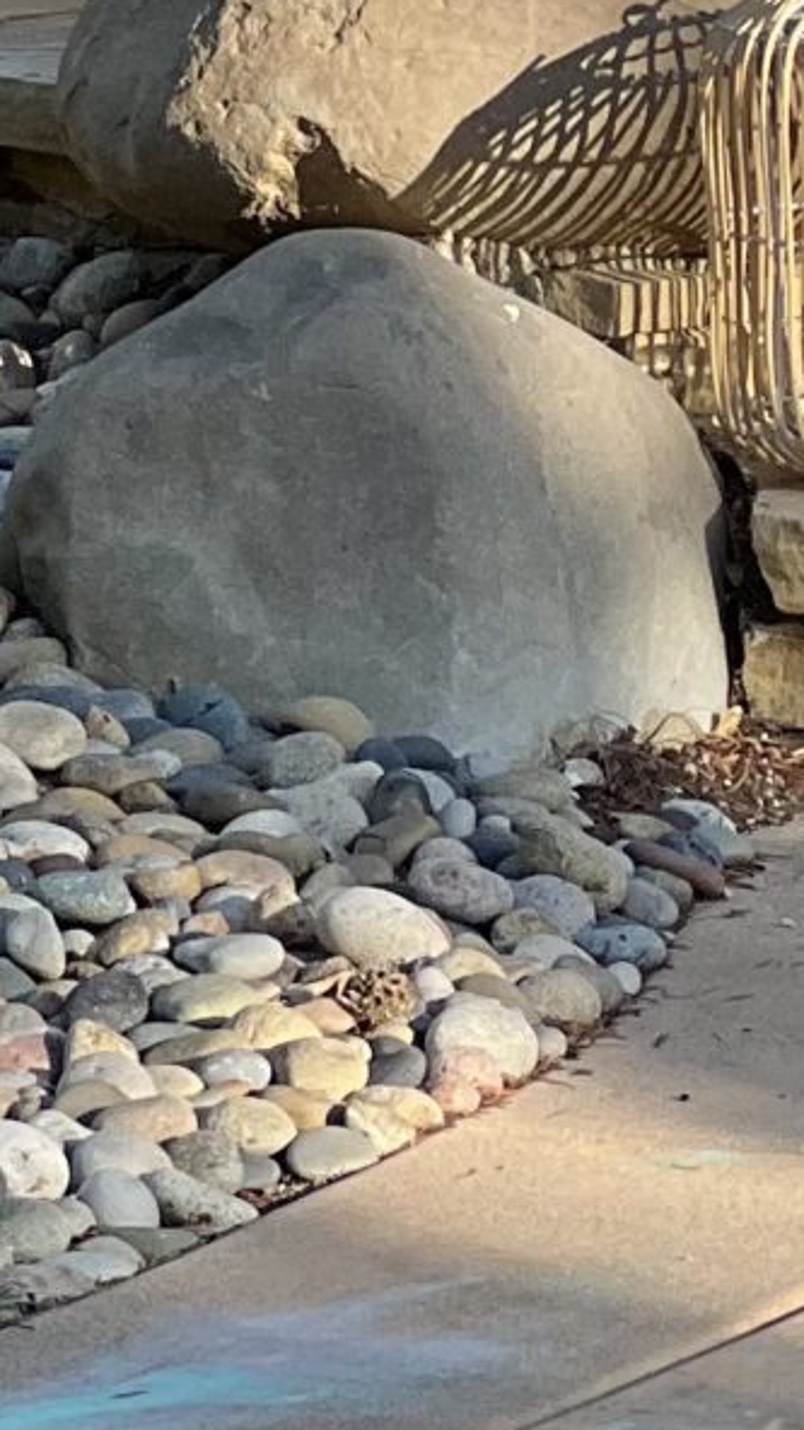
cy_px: -534
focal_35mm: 363
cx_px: 1466
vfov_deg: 5.9
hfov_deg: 3.3
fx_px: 13758
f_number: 2.8
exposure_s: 1/521
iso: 32
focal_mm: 9
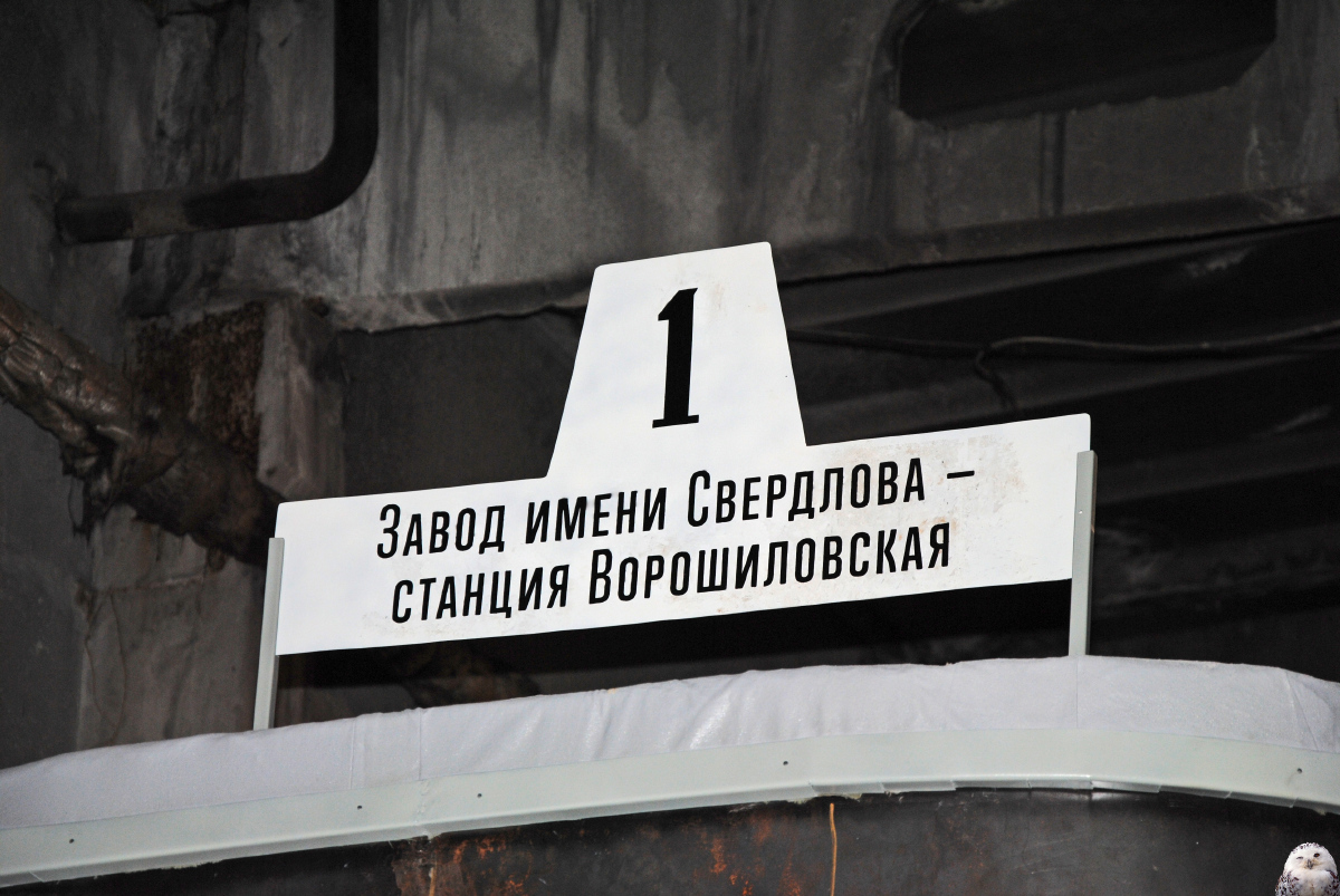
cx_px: 670
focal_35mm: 128
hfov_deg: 16.1
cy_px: 448
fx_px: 4751
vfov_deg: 10.8
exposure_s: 1/60
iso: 200
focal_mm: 85
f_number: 5.6
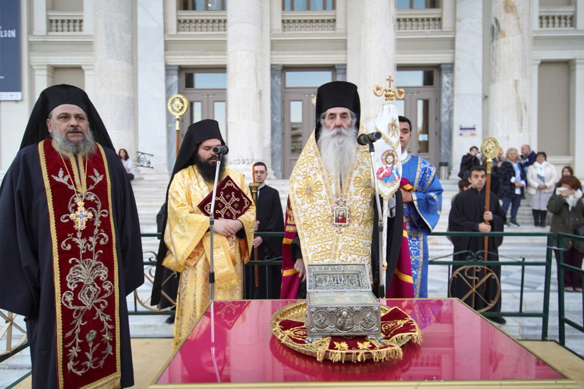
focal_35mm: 22
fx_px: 357
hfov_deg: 78.6
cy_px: 194
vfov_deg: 57.2
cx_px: 292
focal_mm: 22
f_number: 2.8
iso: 400
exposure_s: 1/125
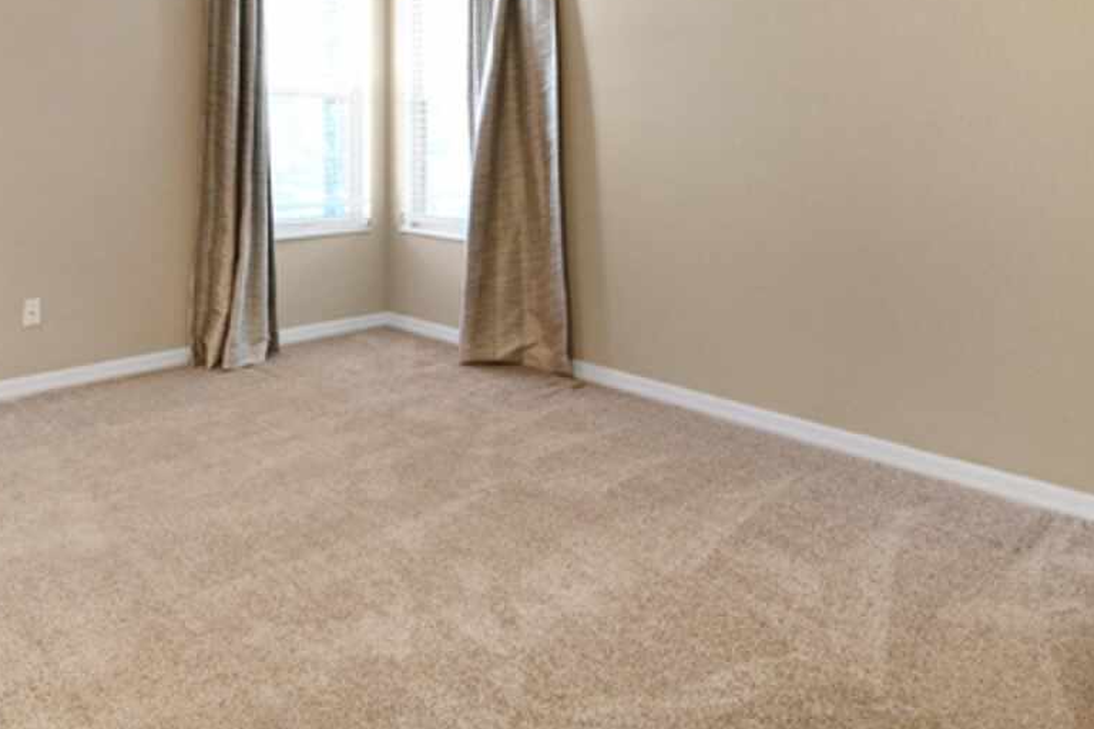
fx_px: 760
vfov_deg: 48.0
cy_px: 131
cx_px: 413
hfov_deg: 70.4
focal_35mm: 25
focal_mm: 10
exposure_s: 1/15
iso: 800
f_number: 4
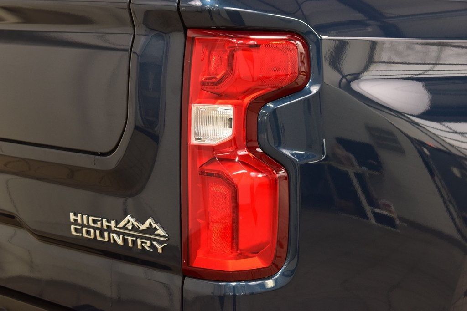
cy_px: 156
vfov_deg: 17.5
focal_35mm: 78
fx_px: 1012
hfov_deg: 26.0
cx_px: 234
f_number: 6.3
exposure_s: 1/15
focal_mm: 52
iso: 1000
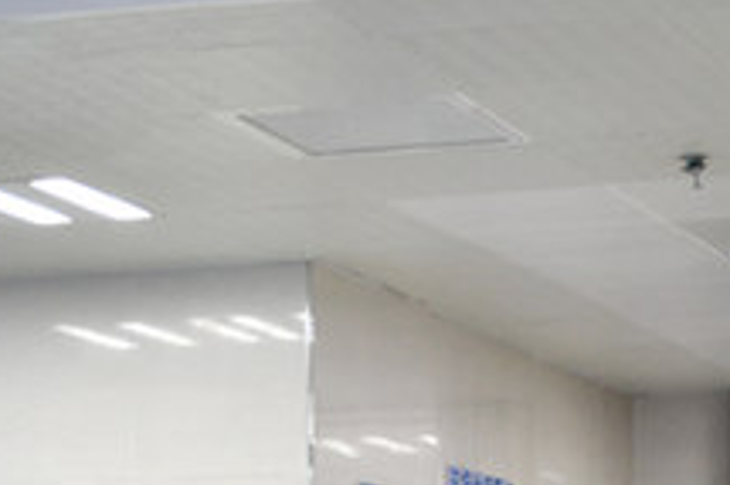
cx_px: 489
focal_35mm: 169
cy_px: 760
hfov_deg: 12.2
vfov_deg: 7.9
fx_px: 3424
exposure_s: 1/125
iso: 1250
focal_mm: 35
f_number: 4.2
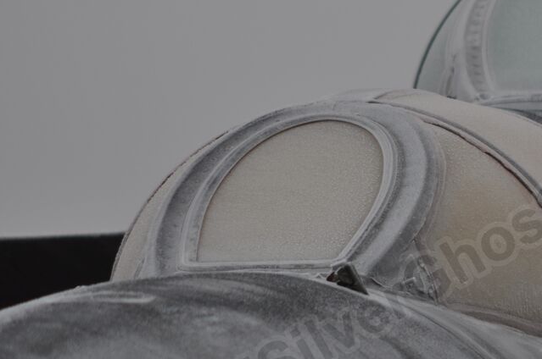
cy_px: 116
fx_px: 9486
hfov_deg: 3.3
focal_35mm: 631
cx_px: 542
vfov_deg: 2.2
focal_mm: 210
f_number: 5.6
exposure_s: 1/320
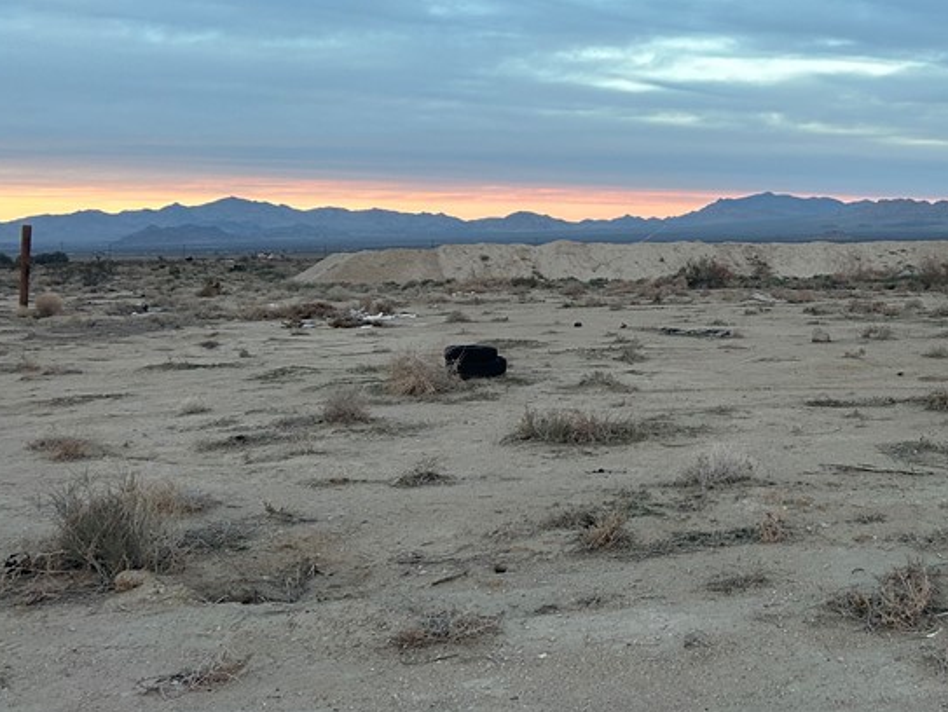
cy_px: 244
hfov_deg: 37.2
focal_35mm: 49
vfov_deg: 29.5
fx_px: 1343
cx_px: 789
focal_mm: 5.7
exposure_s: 1/121
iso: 125
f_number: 1.5
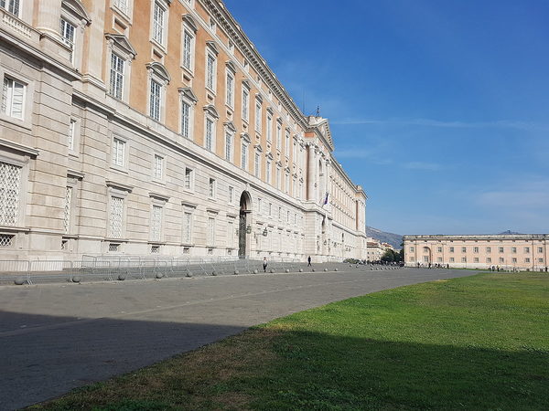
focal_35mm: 26
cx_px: 274
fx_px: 412
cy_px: 206
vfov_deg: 53.1
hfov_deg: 67.3
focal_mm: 4.2
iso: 50
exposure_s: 1/3672
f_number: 1.7
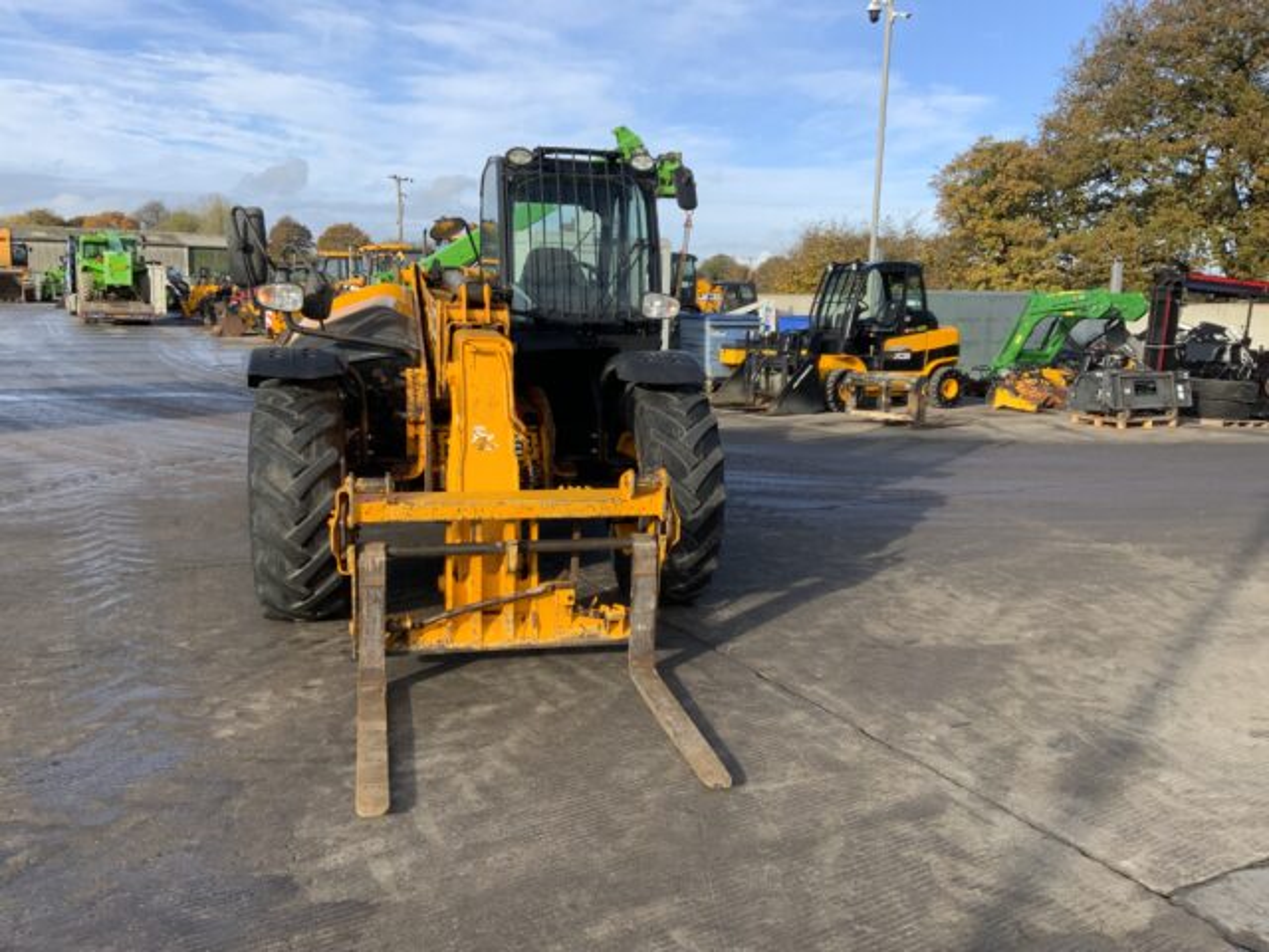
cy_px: 476
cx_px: 634
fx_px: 1063
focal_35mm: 29
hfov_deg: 61.7
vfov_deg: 48.2
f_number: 1.8
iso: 16
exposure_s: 1/1098
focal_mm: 3
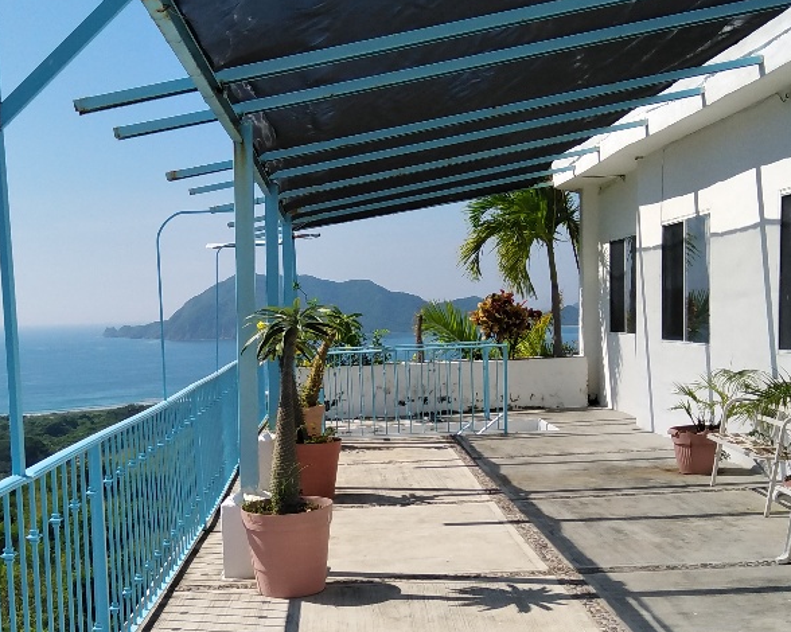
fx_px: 1077
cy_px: 426
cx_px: 334
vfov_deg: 32.4
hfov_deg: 40.2
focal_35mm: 46
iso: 100
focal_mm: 3.59
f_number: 1.8
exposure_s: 1/2883
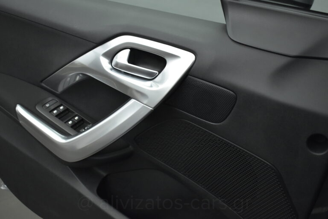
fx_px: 356
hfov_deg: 49.5
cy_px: 110
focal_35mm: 39
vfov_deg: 34.3
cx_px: 164
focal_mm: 26
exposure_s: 1/125
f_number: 4
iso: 1600
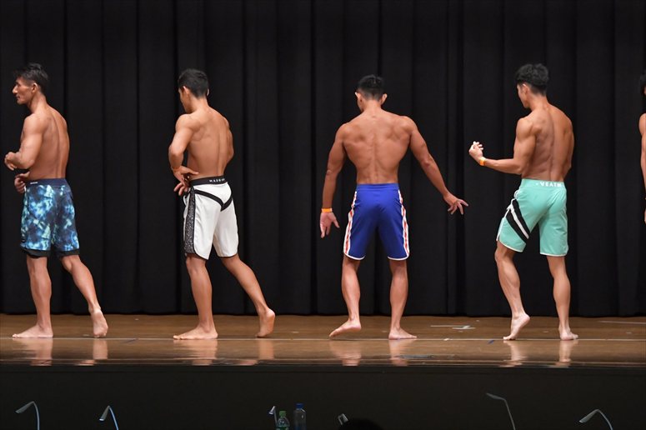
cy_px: 215
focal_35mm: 174
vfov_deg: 7.9
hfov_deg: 11.8
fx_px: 3121
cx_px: 323
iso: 6400
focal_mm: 116
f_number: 5.6
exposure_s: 1/400
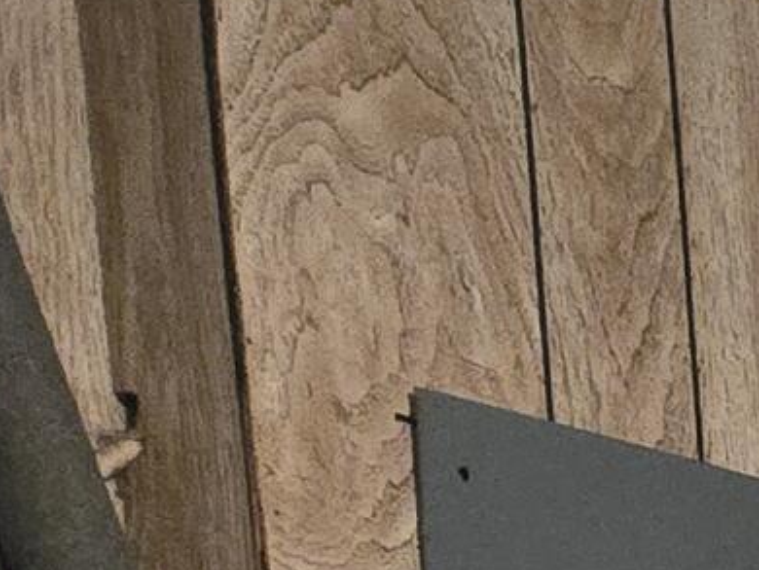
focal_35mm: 100
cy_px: 1352
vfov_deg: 12.0
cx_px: 1934
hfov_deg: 13.2
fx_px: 2194
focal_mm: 2.2
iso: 1250
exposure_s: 1/60
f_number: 2.2
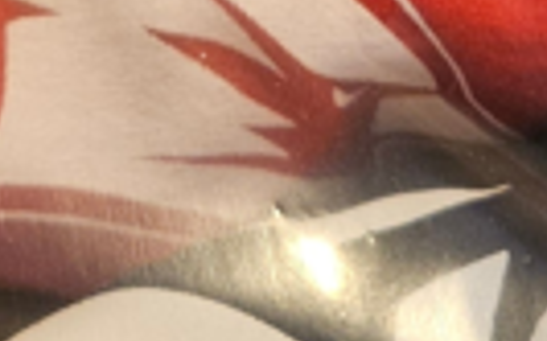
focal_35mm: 165
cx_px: 66
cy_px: -565
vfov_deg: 7.3
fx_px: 2459
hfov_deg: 12.6
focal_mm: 5.4
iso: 640
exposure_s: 1/120
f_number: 1.8
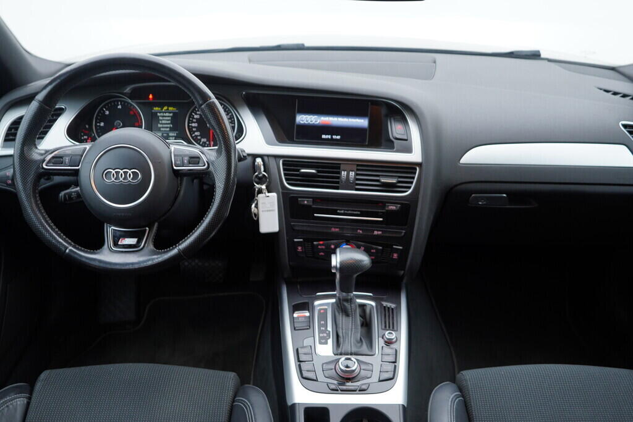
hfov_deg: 53.1
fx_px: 633
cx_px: 316
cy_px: 211
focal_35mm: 36
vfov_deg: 36.9
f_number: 2.8
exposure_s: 1/40
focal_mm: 24
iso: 160
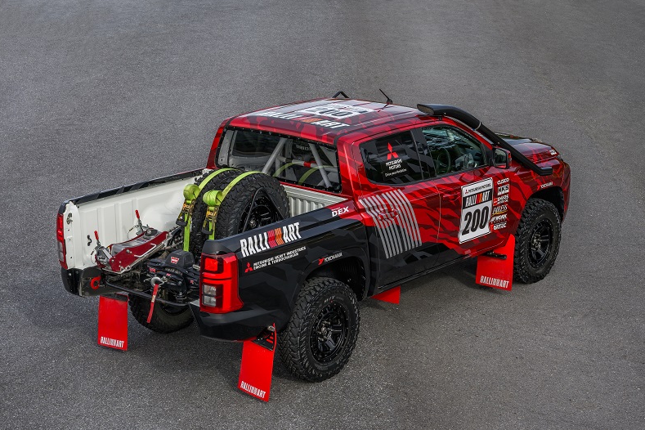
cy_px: 215
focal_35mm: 76
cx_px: 322
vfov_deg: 17.9
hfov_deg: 26.7
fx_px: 1362
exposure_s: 1/125
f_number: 13
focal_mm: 75
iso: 160
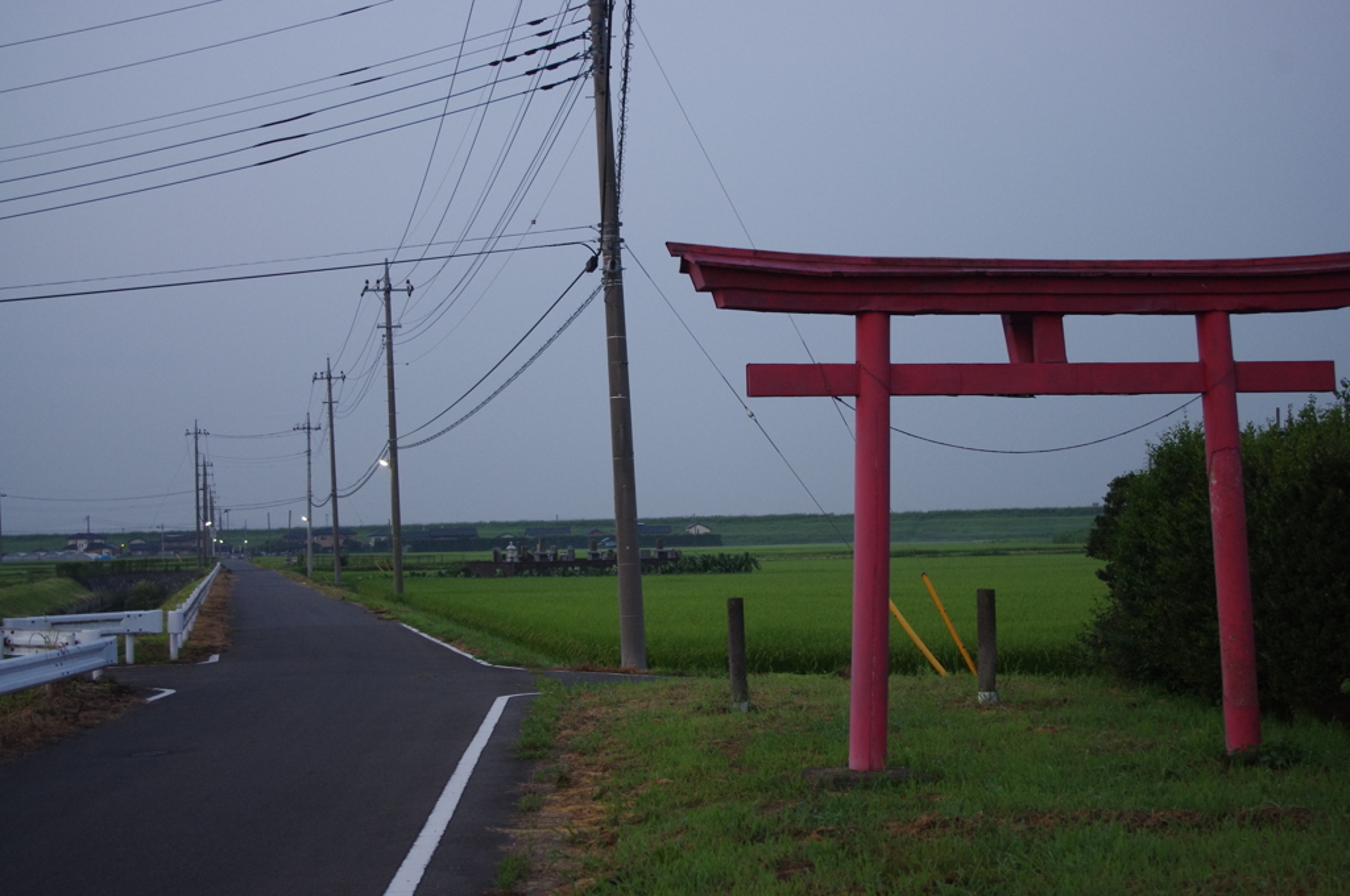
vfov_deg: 25.9
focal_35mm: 52
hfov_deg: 38.2
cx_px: 675
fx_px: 1948
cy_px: 448
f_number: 4.5
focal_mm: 35
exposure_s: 1/15
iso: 800
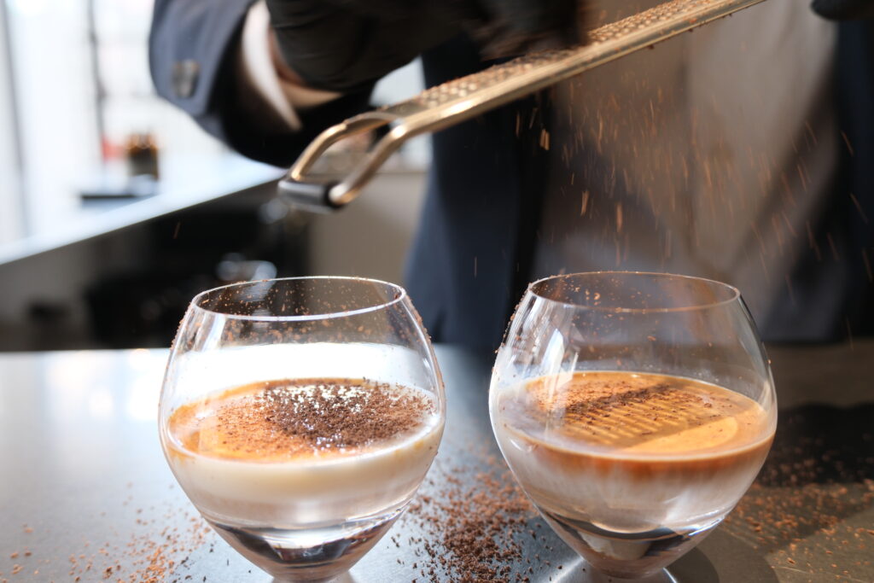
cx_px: 437
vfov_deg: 38.9
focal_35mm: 34
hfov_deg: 55.8
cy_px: 292
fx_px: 826
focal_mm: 22.7
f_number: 3.3
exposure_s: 1/100
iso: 640
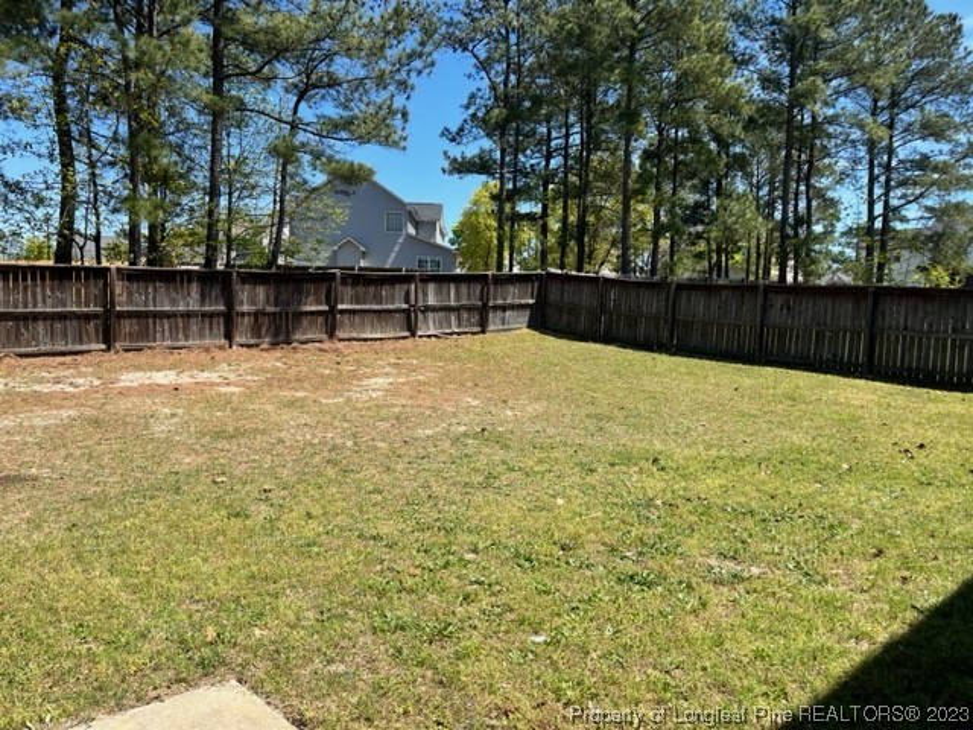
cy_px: 365
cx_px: 486
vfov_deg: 53.1
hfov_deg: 67.3
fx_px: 731
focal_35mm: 26
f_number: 1.6
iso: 50
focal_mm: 5.1
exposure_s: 1/2137
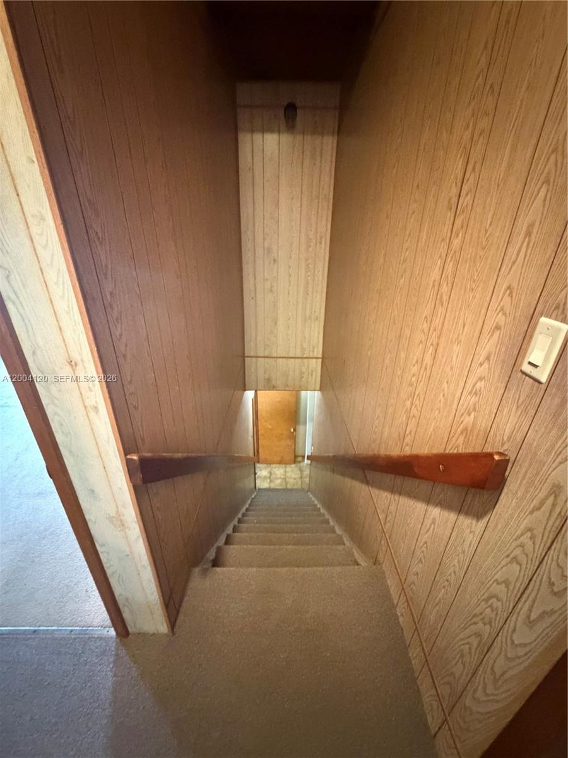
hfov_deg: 85.7
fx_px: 306
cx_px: 284
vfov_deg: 102.1
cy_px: 379
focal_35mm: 14
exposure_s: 1/40
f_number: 2.2
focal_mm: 2.22
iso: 1250
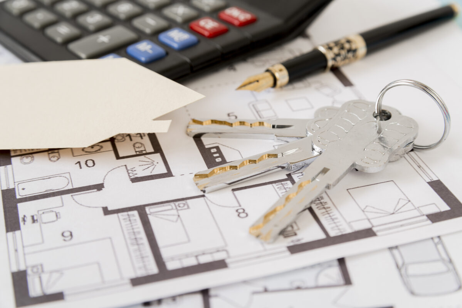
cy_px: 154
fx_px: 963
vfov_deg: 18.2
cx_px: 231
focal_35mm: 75
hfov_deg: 27.0
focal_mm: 75
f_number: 8
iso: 100
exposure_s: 1/2
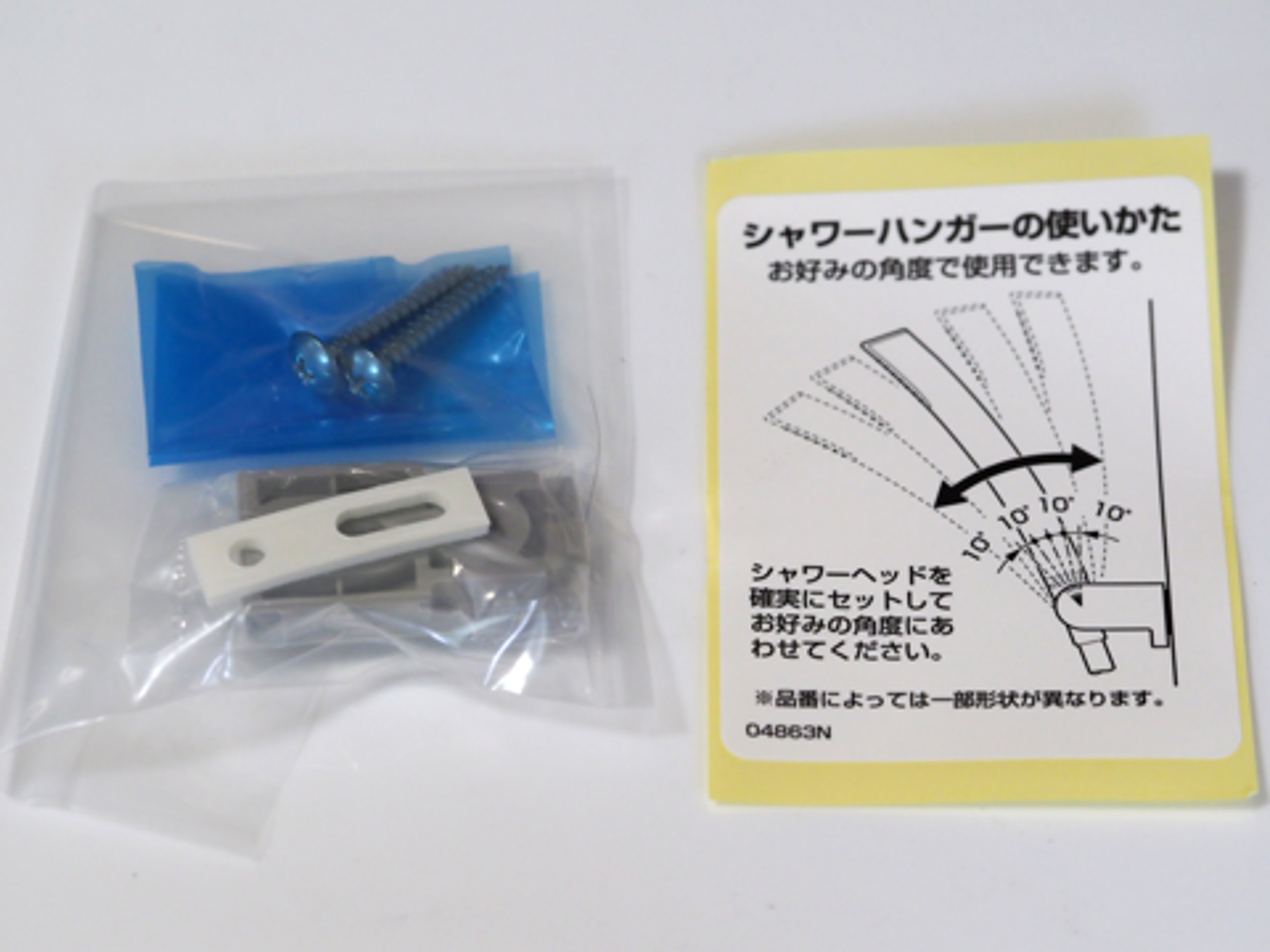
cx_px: 635
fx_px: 4403
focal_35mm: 120
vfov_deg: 12.3
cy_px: 476
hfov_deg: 16.4
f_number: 4
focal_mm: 60
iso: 1000
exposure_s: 1/125
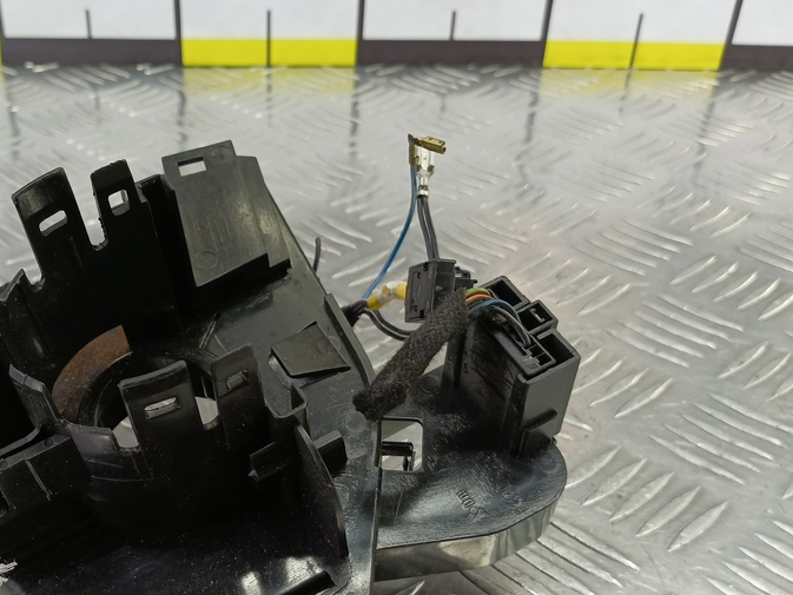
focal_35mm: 35
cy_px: 409
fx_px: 802
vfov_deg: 40.1
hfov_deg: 51.3
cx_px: 242
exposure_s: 1/50
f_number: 1.6
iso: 168
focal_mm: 4.11
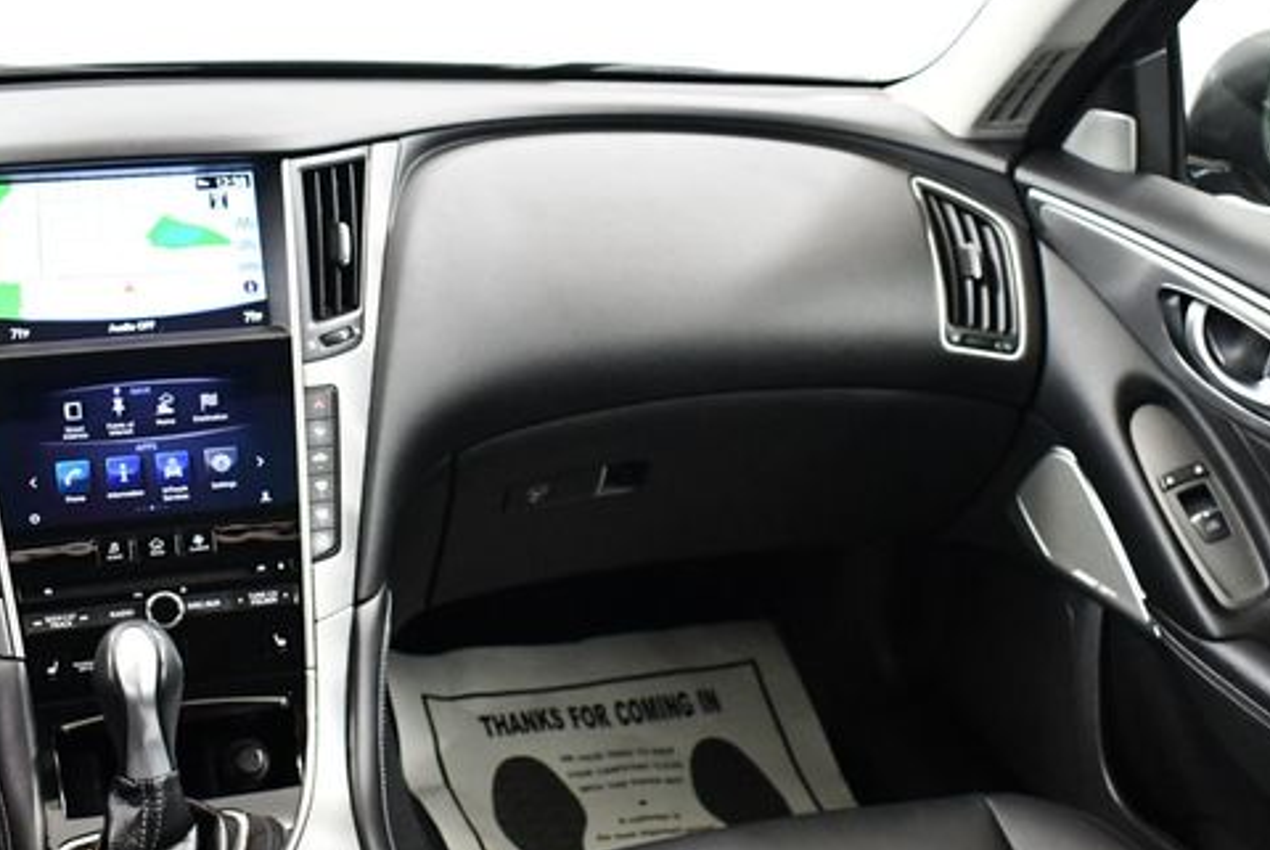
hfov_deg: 41.1
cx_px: 654
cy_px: 466
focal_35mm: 48
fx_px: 1695
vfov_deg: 28.1
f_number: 3.5
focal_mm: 18
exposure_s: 1/60
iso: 3600
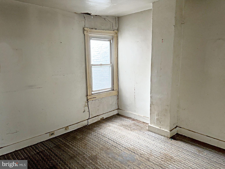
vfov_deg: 56.8
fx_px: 156
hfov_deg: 71.6
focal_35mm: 24
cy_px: 84
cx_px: 112
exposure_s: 1/37
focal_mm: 6.76
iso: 50
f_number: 1.78
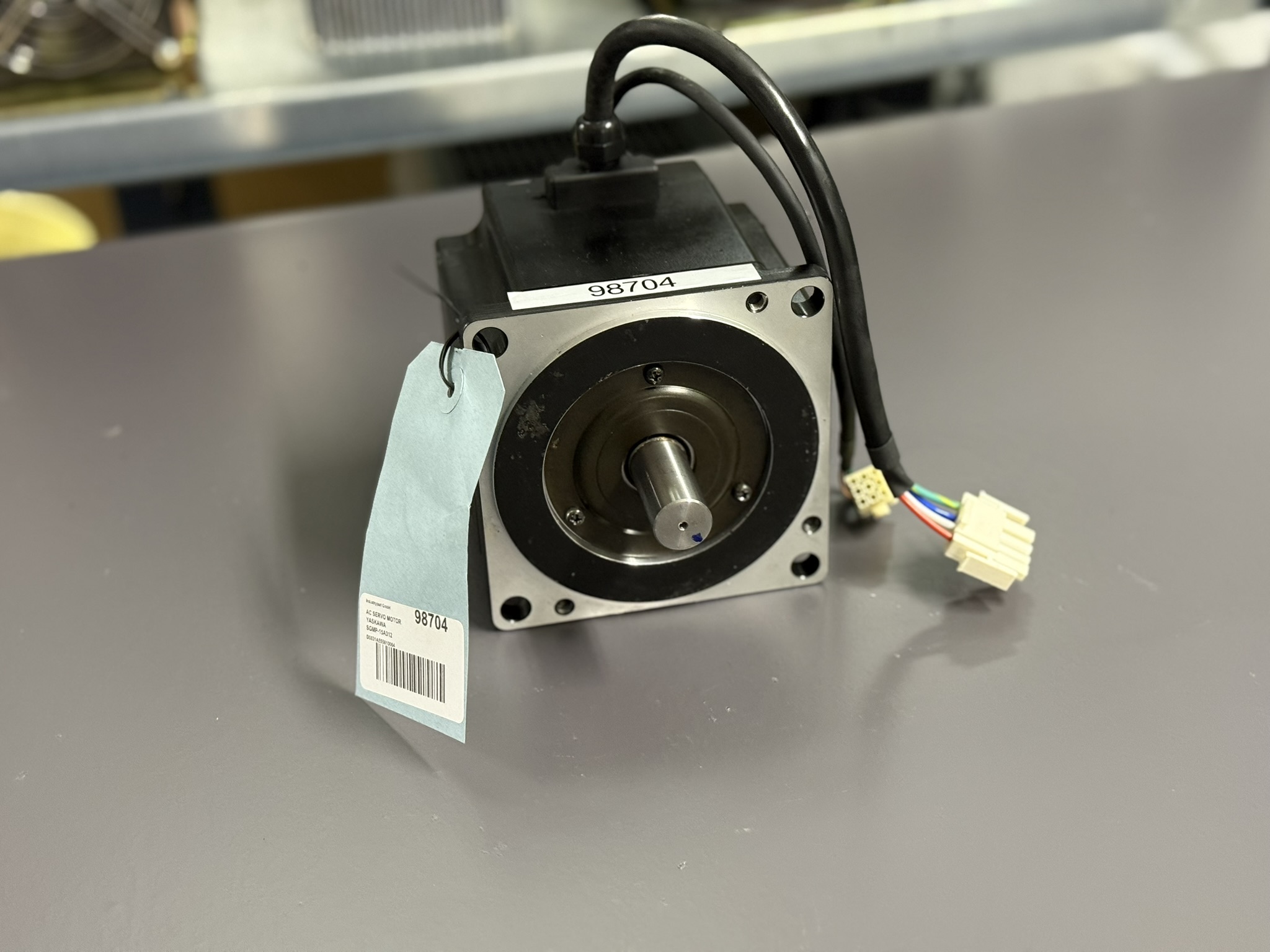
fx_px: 1761
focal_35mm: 48
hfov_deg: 39.7
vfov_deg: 30.3
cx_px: 635
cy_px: 476
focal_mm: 6.76
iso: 320
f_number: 1.78
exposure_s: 1/33
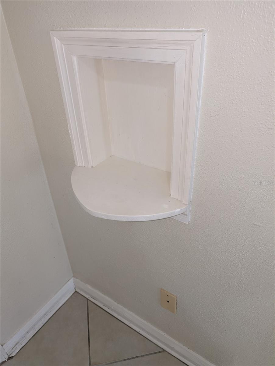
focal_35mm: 24
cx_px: 138
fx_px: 254
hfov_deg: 56.9
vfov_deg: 71.5
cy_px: 183
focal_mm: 6.9
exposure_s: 1/120
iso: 493
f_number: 1.68
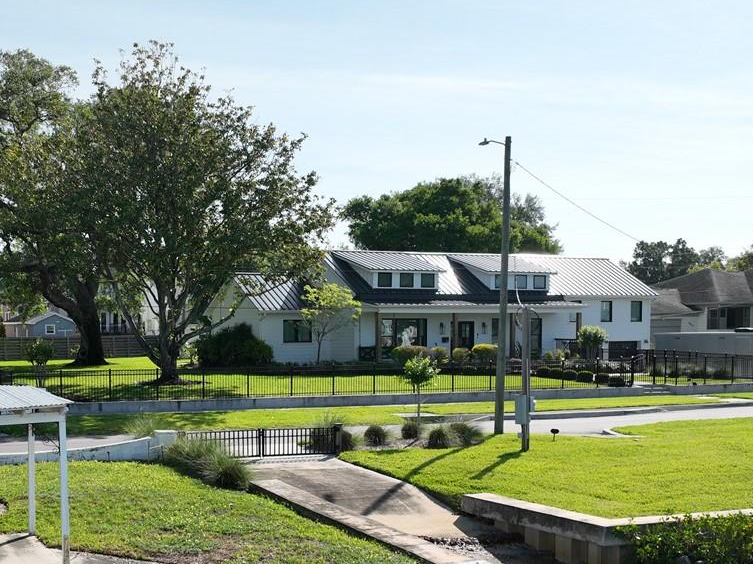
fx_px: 1109
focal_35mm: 51
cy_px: 428
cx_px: 240
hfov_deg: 37.0
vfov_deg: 28.1
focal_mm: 12.29
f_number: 2.8
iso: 300
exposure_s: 1/4000
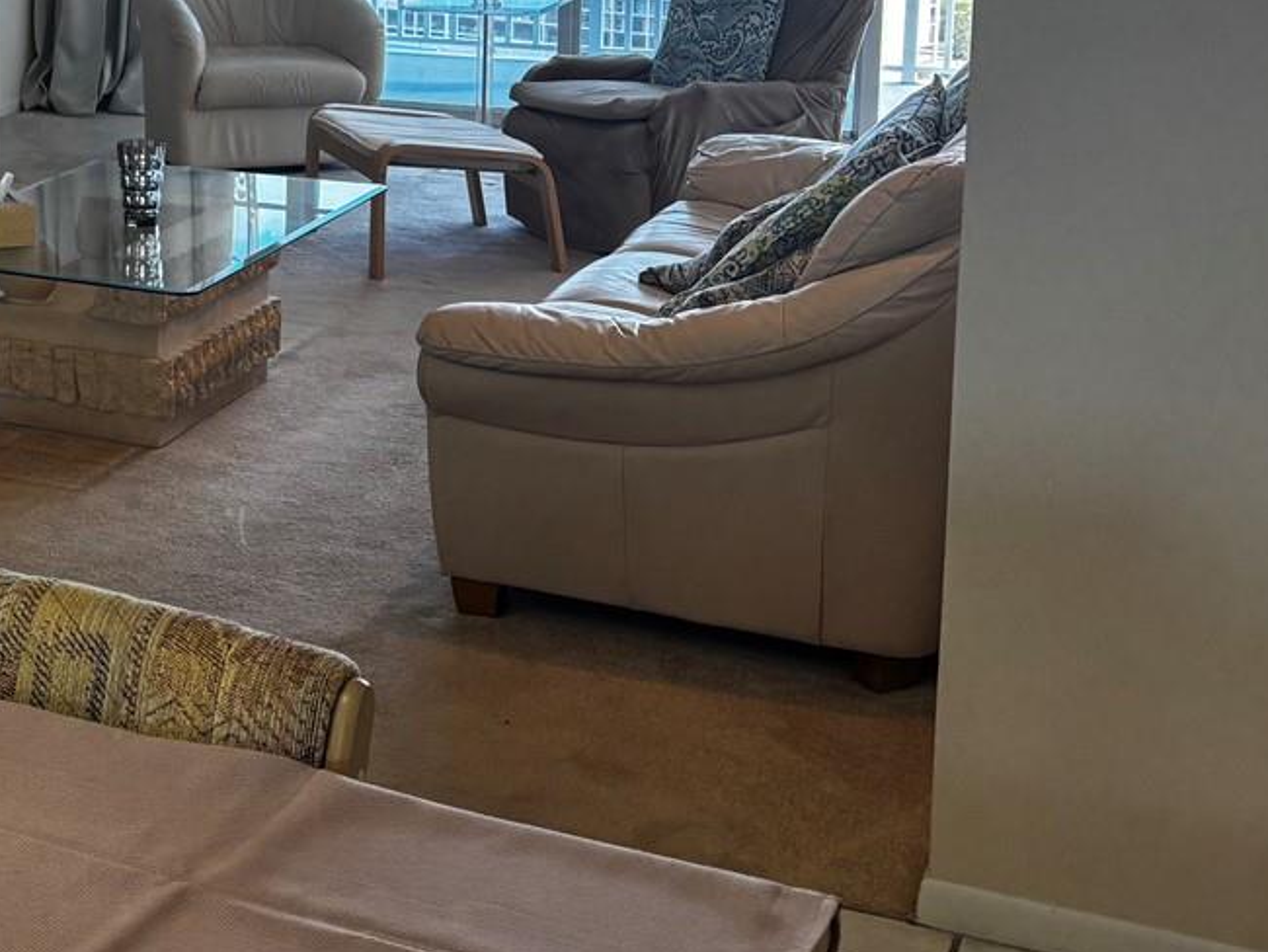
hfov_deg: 26.9
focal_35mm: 64
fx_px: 2345
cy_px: 72
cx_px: -234
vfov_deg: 22.3
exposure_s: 1/151
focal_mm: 5.96
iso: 64
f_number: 1.6
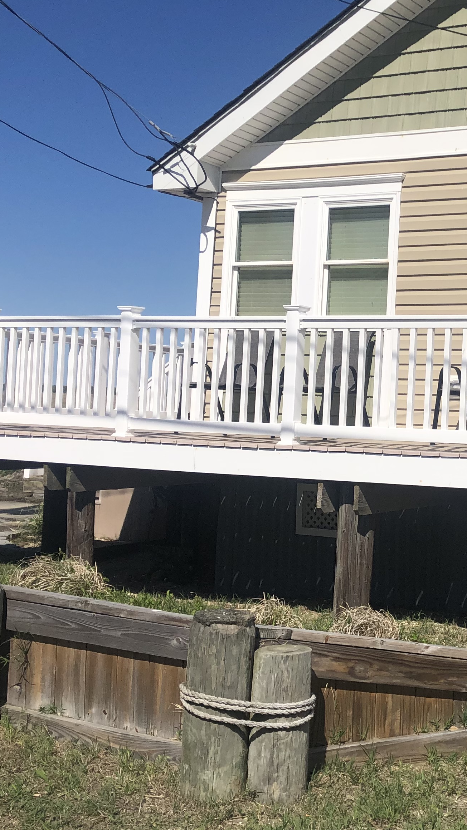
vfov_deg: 39.1
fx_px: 1167
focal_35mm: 53
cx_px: 489
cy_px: 374
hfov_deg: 21.7
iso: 20
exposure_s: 1/4808
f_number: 1.8
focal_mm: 3.99
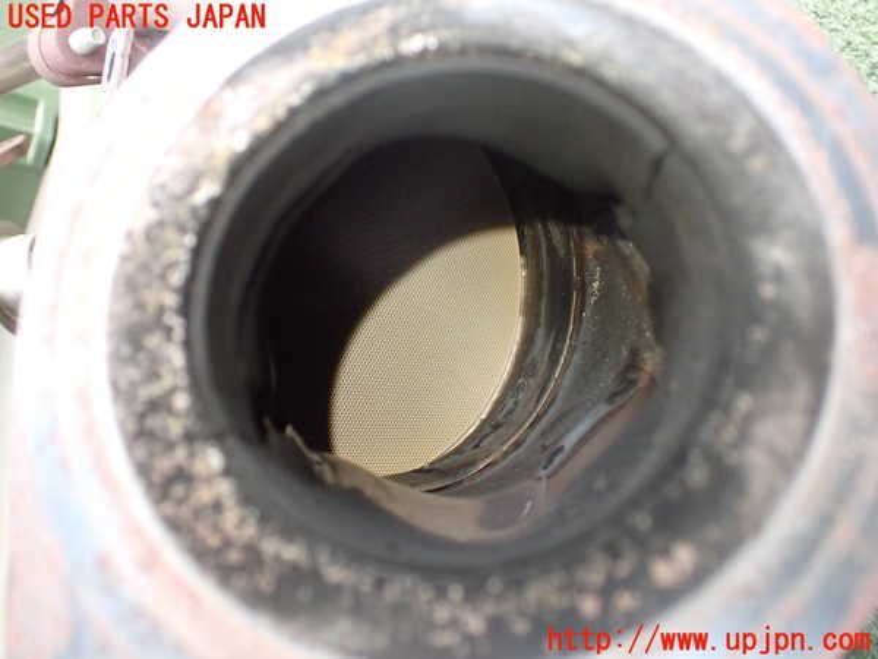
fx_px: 761
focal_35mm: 30
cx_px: 439
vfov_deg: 46.8
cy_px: 330
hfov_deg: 60.0
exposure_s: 1/80
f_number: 2.3
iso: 800
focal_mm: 5.4
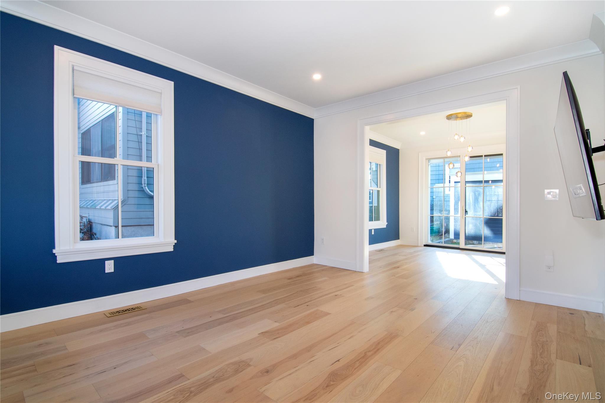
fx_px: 277
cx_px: 302
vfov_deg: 72.0
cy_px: 202
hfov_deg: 95.0
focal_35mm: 16
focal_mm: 11
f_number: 11
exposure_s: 1/20
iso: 640
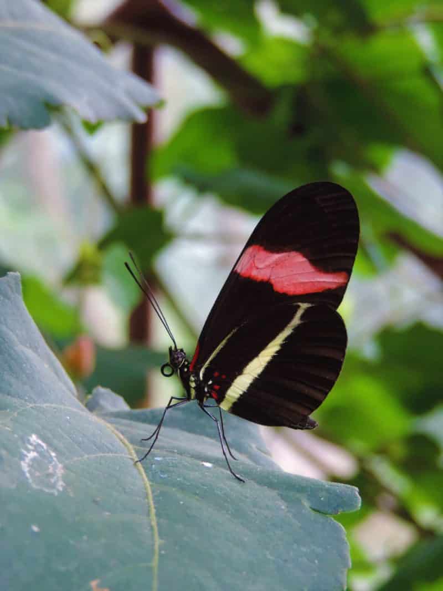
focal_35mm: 100
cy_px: 296
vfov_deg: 19.6
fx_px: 1707
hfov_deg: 14.8
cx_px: 222
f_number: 4.1
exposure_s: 1/25
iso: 720
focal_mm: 17.8
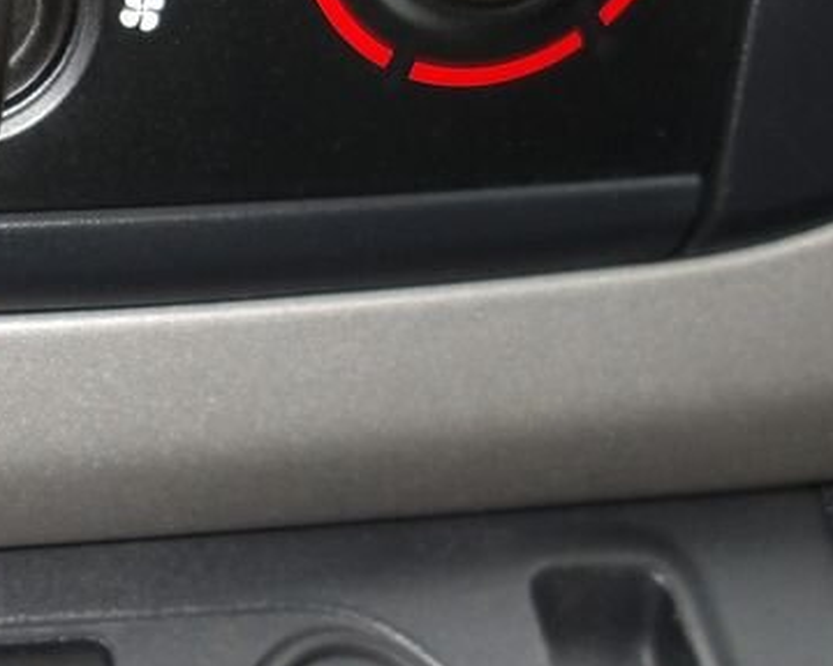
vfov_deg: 20.3
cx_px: -104
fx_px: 1849
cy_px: 210
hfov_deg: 23.7
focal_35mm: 75
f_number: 3
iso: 200
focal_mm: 4.9
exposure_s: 1/15
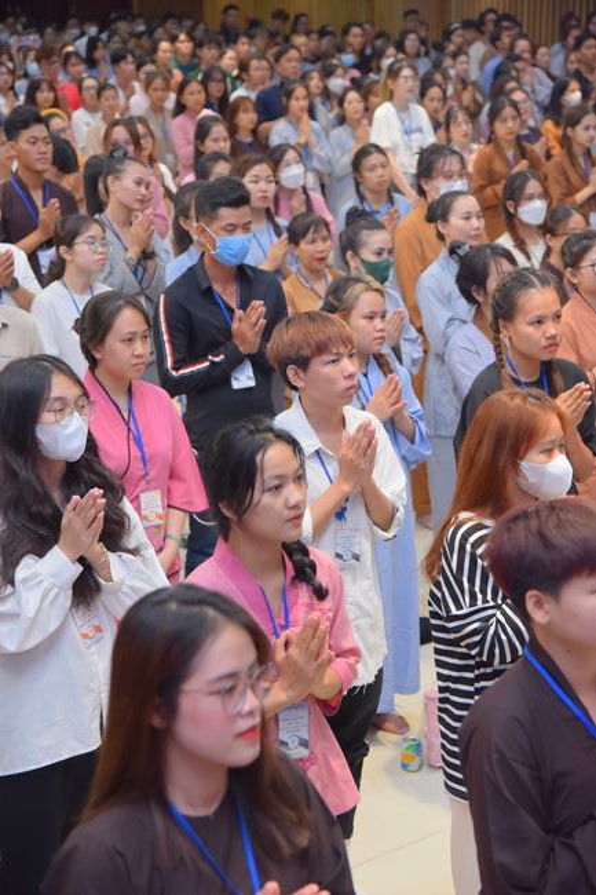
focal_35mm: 75
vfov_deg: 27.0
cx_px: 298
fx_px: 1863
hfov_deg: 18.2
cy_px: 448
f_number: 5
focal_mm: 75
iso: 1600
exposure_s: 1/125
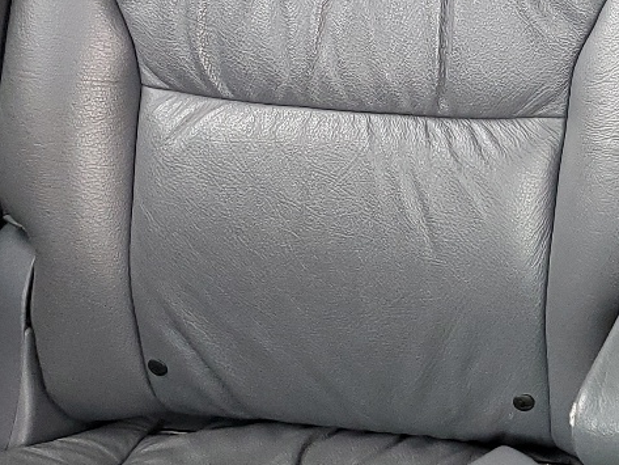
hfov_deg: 19.5
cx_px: 919
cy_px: -38
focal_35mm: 88
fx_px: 1574
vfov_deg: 16.3
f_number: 1.5
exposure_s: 1/60.2
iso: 113
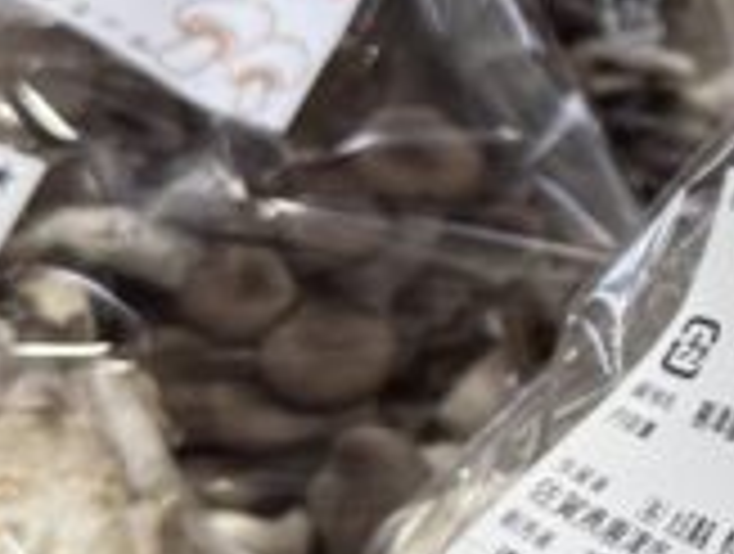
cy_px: 140
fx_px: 2996
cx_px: 1387
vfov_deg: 10.5
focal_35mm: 141
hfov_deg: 12.5
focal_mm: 6.76
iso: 125
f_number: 1.78
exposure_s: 1/120
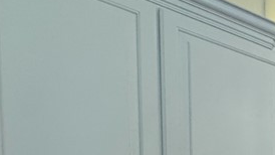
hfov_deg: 25.1
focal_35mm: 57
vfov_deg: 16.3
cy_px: 308
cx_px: 438
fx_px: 416
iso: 250
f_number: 2.2
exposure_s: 1/120
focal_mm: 2.22
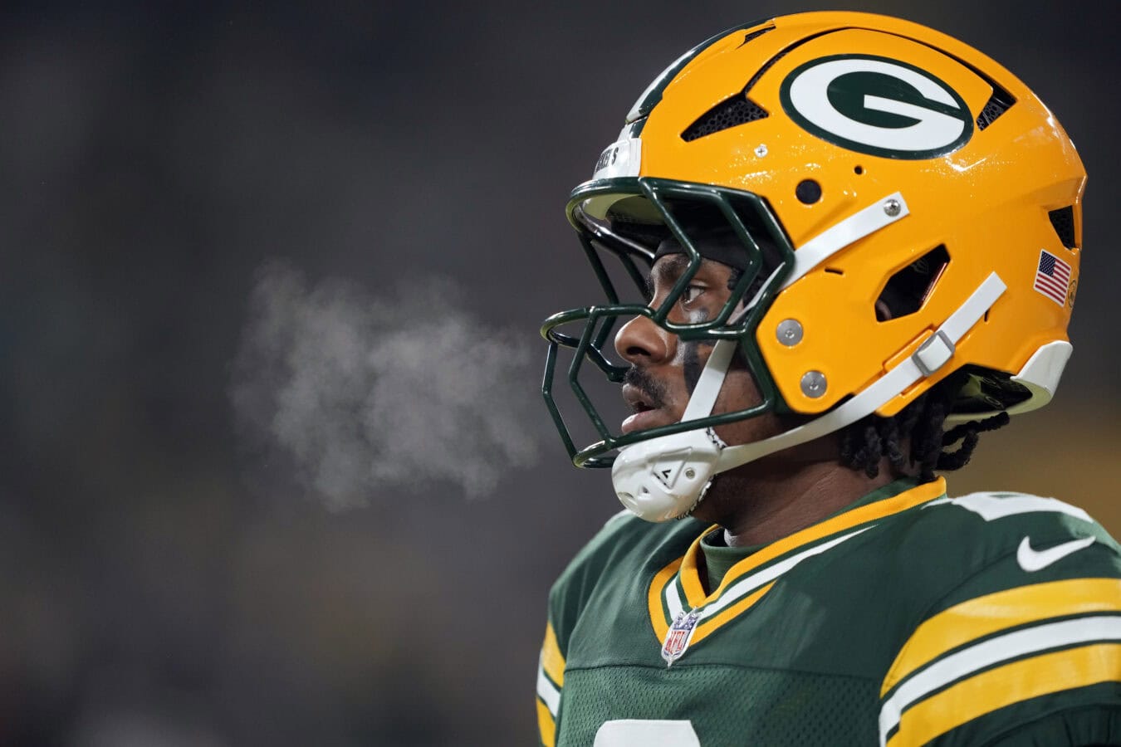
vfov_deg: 3.4
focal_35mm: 400
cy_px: 374
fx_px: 12455
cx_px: 560
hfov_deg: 5.2
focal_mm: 400
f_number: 2.8
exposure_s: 1/2000
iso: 3200
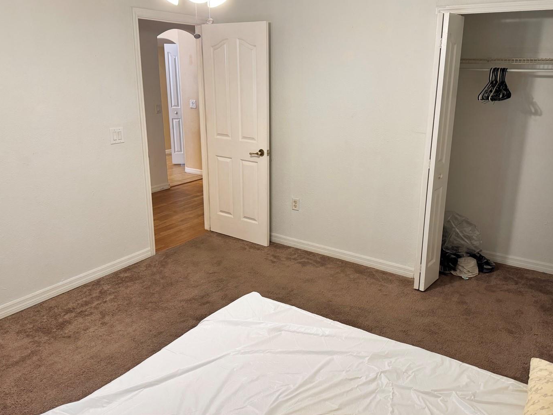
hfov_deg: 63.4
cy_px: 190
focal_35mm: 28
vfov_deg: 49.7
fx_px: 447
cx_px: 295
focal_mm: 6.76
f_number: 1.78
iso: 200
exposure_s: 1/120
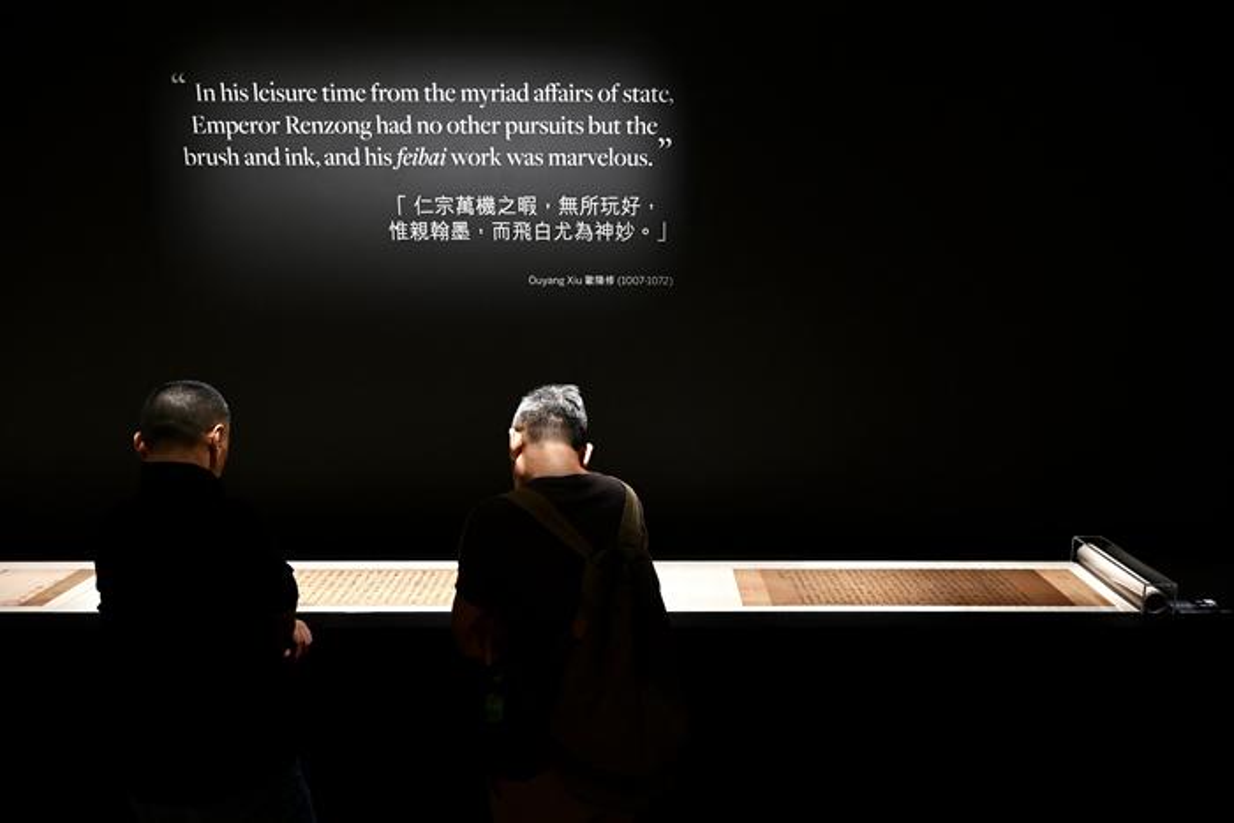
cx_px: 617
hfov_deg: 73.7
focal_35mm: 24
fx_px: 823
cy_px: 412
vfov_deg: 53.2
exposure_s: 1/30
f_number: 4
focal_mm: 24
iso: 1100
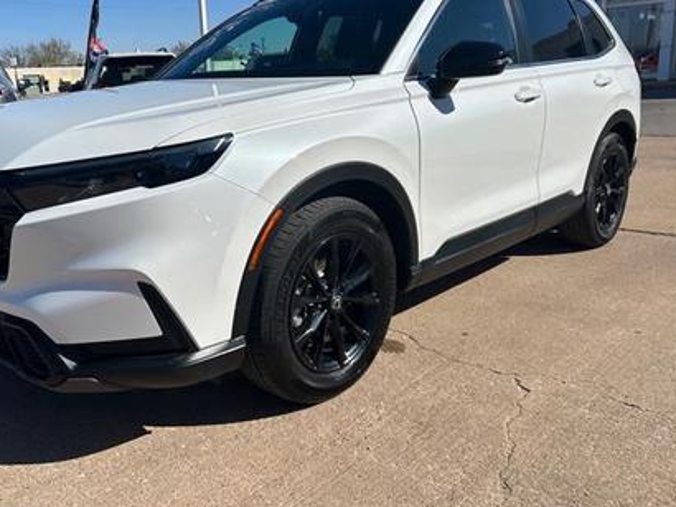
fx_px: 625
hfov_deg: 56.4
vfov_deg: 44.1
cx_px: 270
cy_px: 231
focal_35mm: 32
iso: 50
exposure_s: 1/8696
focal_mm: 5.7
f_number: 1.5
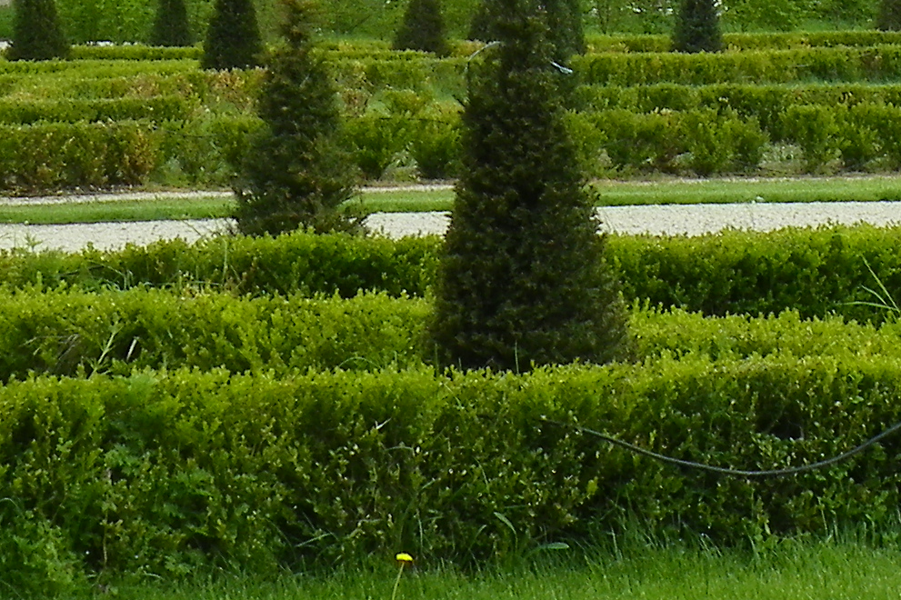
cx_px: 866
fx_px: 9982
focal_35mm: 399
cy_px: -472
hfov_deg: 5.2
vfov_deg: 3.4
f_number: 4
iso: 64
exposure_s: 1/125
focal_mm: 16.9
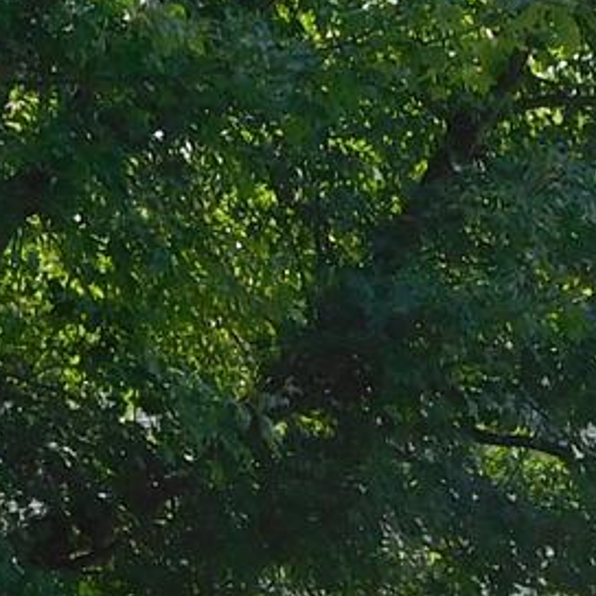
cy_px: 600
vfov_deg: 5.2
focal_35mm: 333
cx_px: 427
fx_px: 6487
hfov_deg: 5.3
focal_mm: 8.9
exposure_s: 1/400
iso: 125
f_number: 4.1
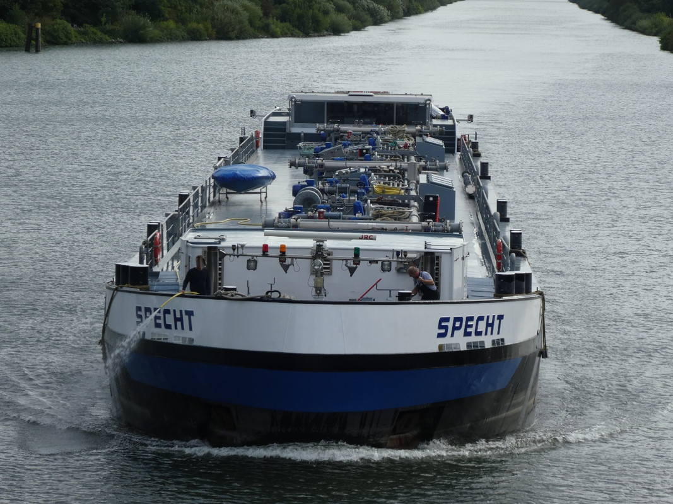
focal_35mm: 172
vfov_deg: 8.6
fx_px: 3344
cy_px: 252
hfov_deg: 11.5
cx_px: 336
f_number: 5.6
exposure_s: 1/250
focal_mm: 30.9
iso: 80
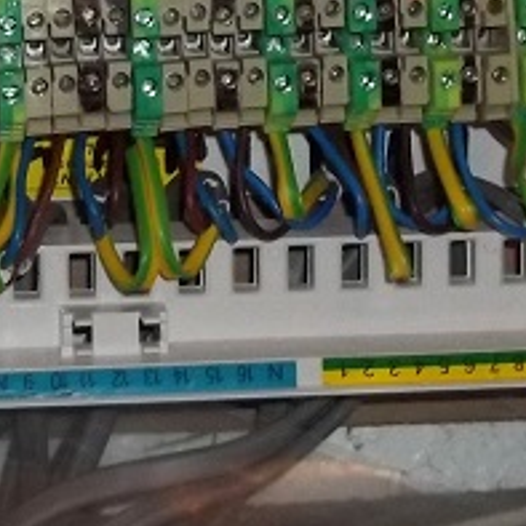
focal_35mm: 123
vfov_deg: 13.8
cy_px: -107
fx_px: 2115
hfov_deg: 14.0
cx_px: 24
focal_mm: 5.7
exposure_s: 1/30
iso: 250
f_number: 2.9
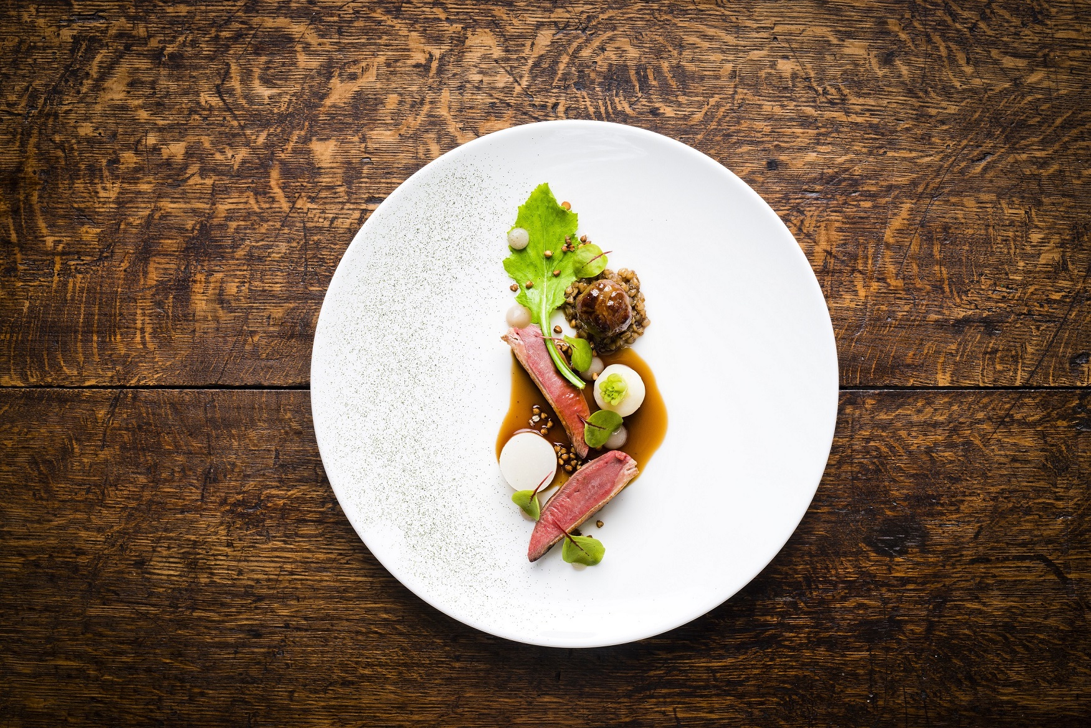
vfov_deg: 27.0
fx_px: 1516
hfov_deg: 39.6
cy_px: 364
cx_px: 546
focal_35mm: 50
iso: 200
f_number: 10
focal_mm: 50
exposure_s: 1/125
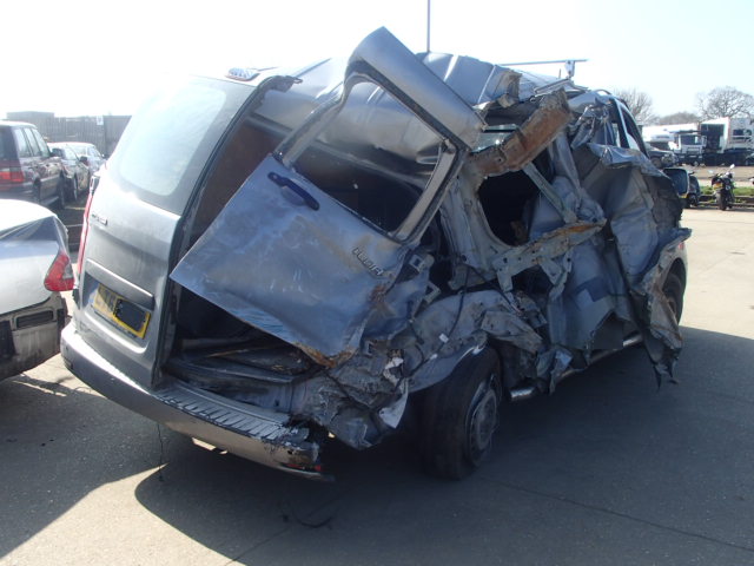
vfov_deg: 41.8
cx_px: 377
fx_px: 741
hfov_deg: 54.0
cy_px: 283
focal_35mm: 34
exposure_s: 1/250
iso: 100
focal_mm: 6.07
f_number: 4.4
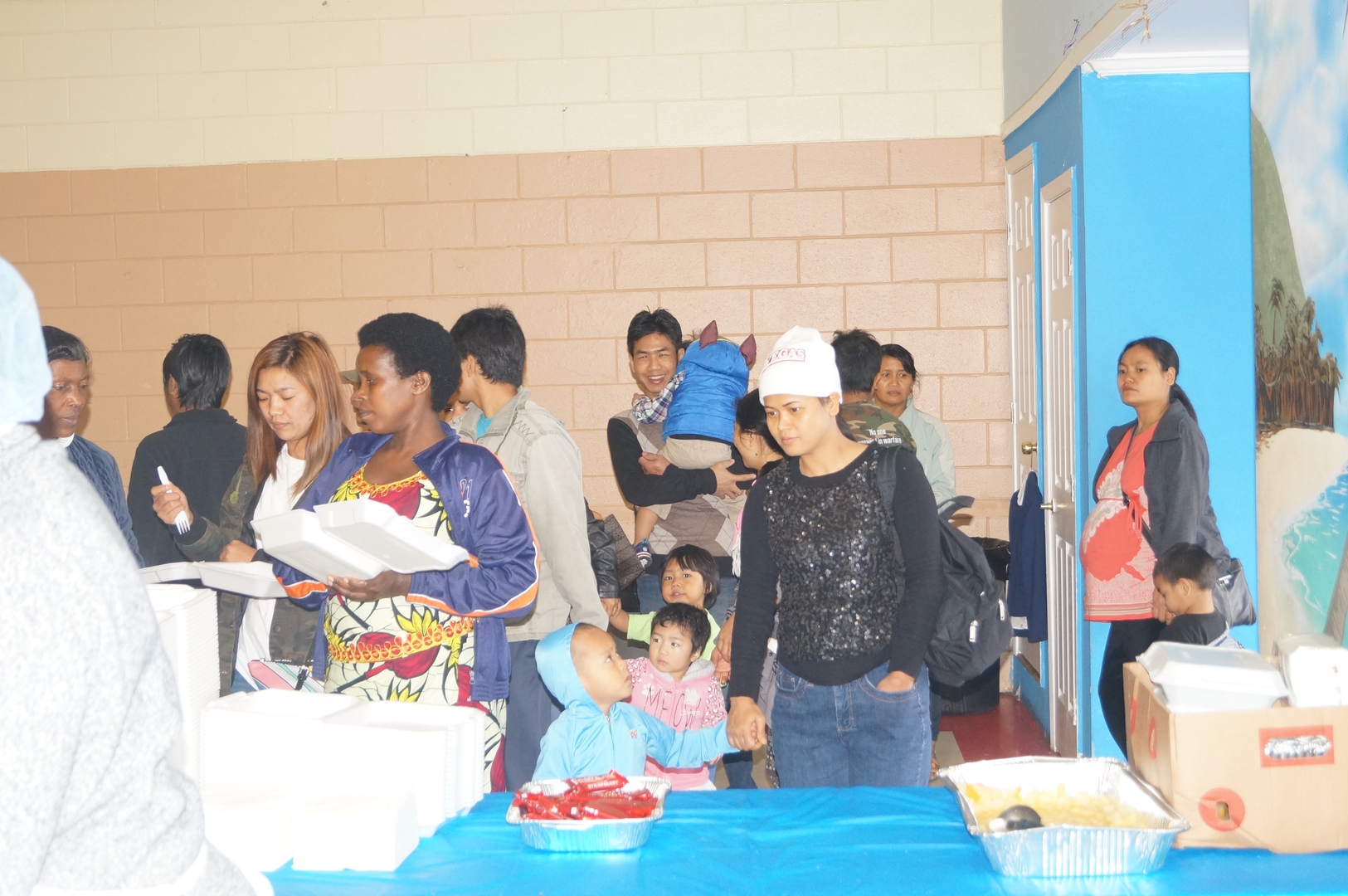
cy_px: 448
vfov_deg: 25.7
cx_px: 674
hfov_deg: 37.9
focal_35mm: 52
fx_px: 1964
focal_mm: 35
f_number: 4.5
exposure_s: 1/60
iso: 1000
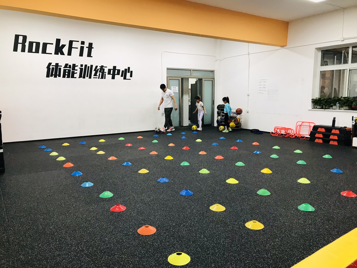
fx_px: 289
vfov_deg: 49.7
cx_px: 178
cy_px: 134
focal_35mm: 28
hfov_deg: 63.4
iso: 40
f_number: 1.8
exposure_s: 1/25
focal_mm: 3.99
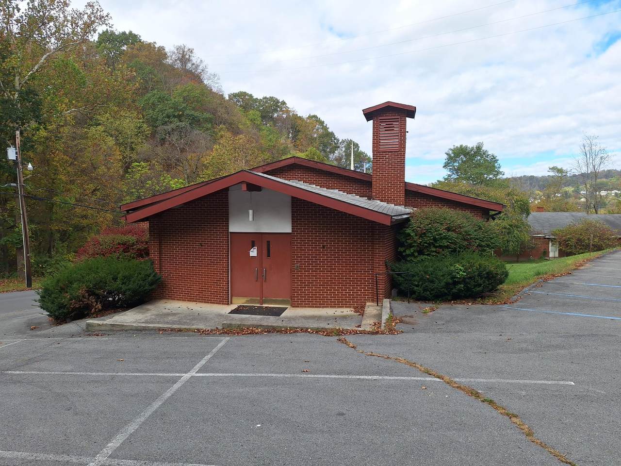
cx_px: 310
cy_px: 233
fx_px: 413
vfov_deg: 58.9
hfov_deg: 73.9
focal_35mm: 23
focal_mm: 5.54
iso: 40
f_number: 1.8
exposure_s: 1/1605
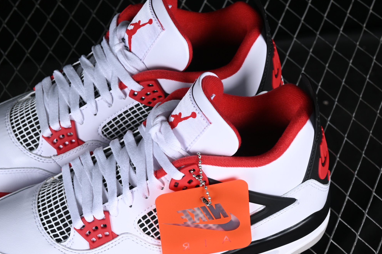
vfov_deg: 13.0
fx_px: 1114
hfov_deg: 19.4
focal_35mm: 105
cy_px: 157
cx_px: 148
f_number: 8
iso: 160
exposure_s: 1/100
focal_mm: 50
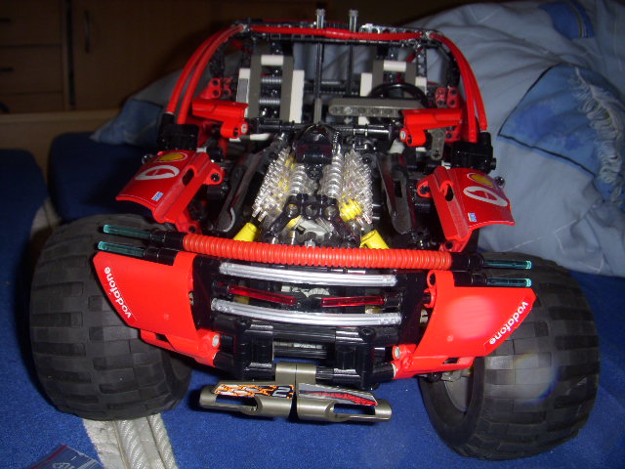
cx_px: 312
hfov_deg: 49.0
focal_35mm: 38
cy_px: 234
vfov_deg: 37.7
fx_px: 686
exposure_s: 1/30
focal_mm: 6.3
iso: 100
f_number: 3.3
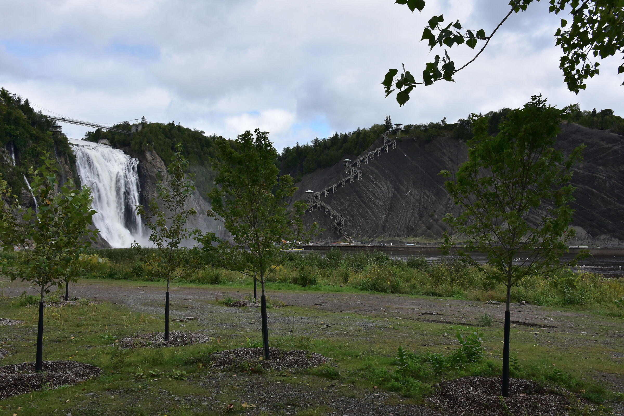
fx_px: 607
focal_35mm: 35
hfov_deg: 54.4
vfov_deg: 37.9
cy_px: 208
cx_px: 312
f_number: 11
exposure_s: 1/500
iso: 640
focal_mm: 35
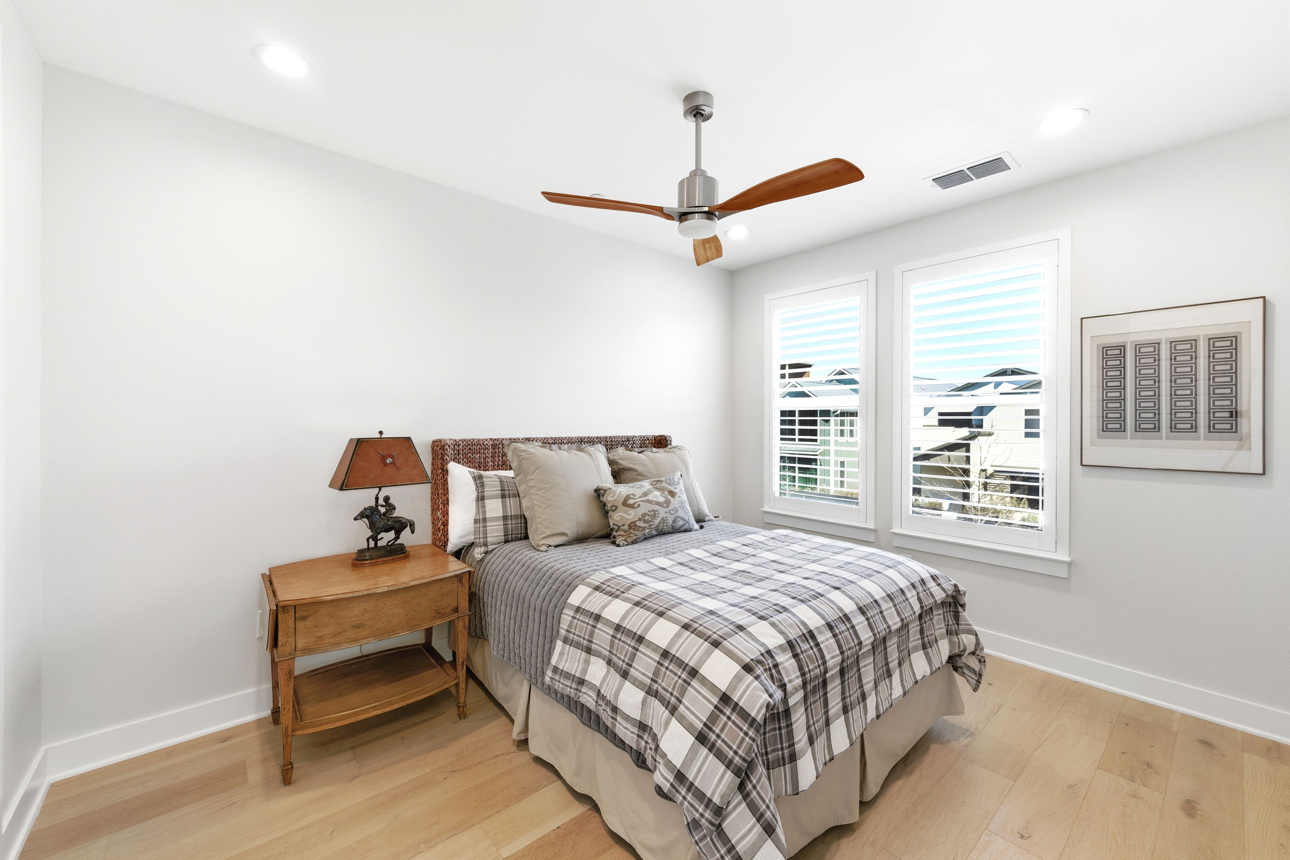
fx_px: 502
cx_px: 645
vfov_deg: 81.2
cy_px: 430
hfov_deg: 104.2
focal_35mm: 14
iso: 400
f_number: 10
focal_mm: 14
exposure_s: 1/400
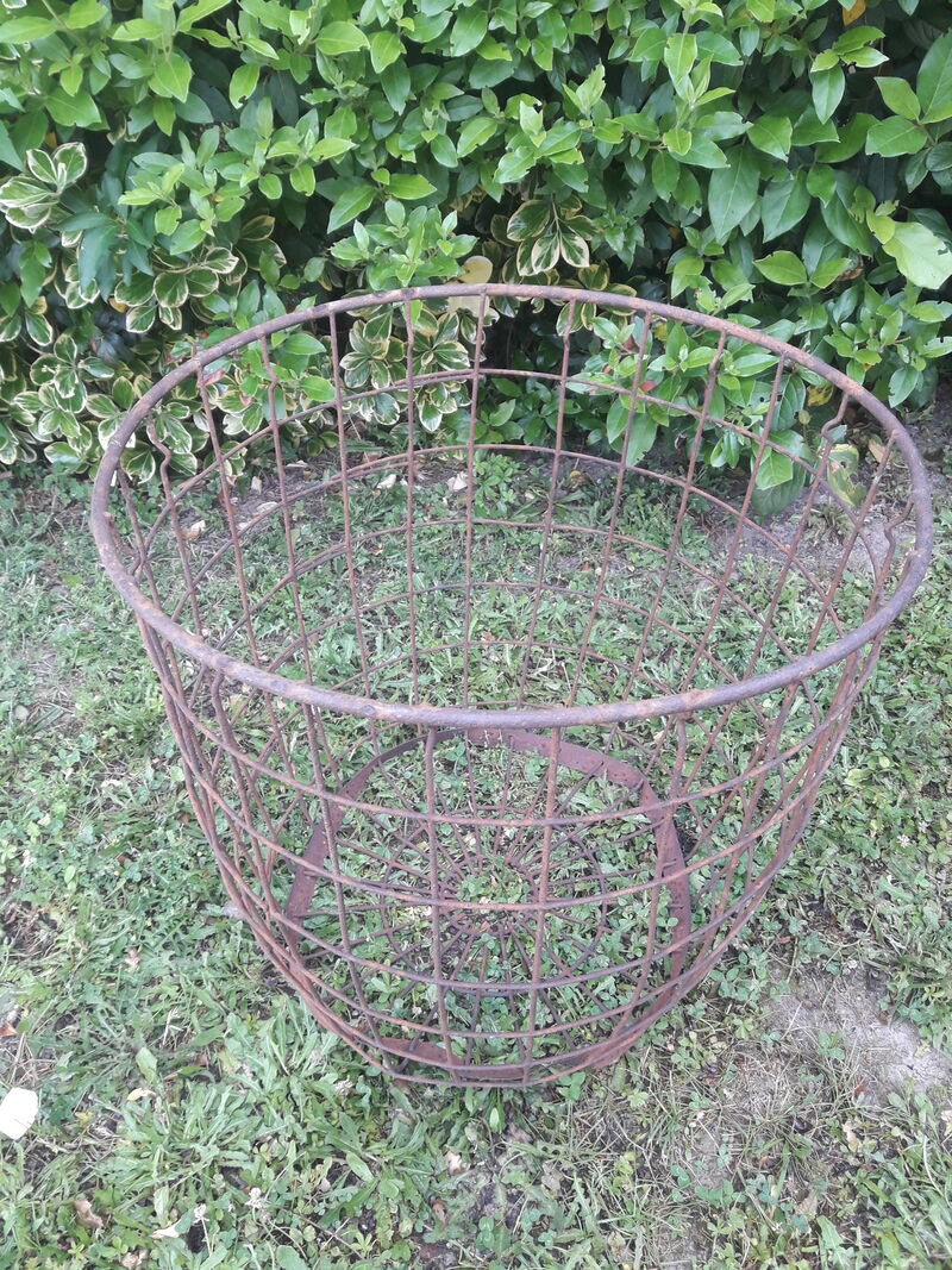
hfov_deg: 49.7
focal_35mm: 28
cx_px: 476
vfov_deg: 63.4
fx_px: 1027
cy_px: 635
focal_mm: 3.7
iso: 50
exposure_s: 1/100
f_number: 1.9
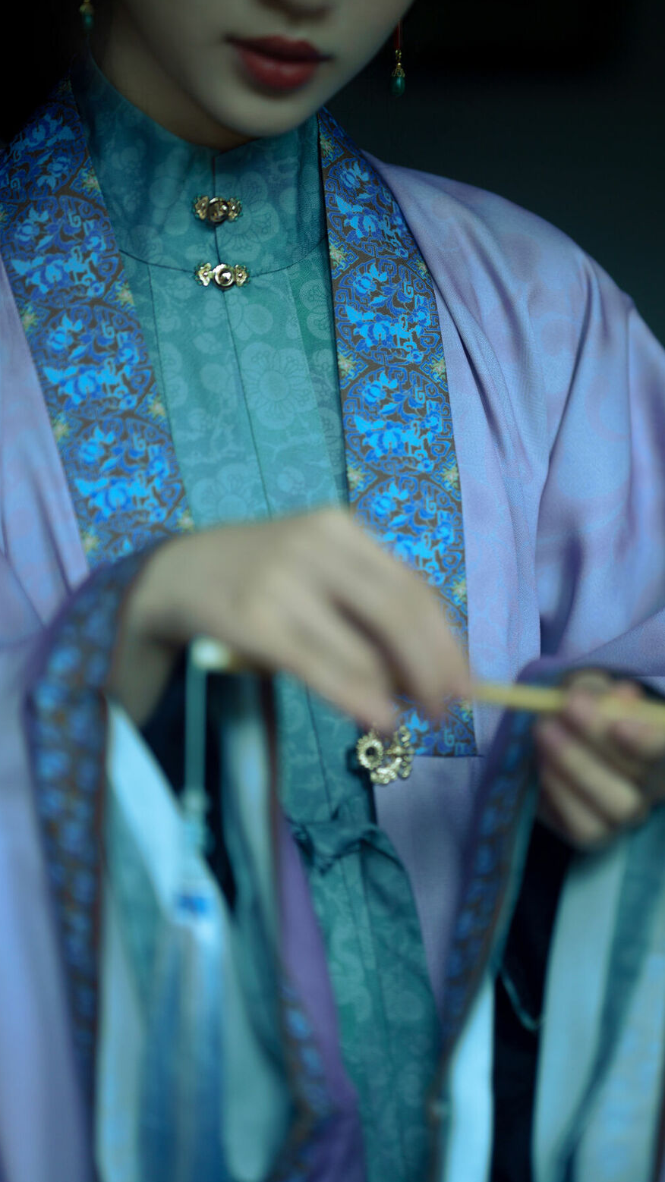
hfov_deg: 13.4
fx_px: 2822
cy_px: 589
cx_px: 375
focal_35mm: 90
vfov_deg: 23.7
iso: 400
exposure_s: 1/125
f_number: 1.4
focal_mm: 85
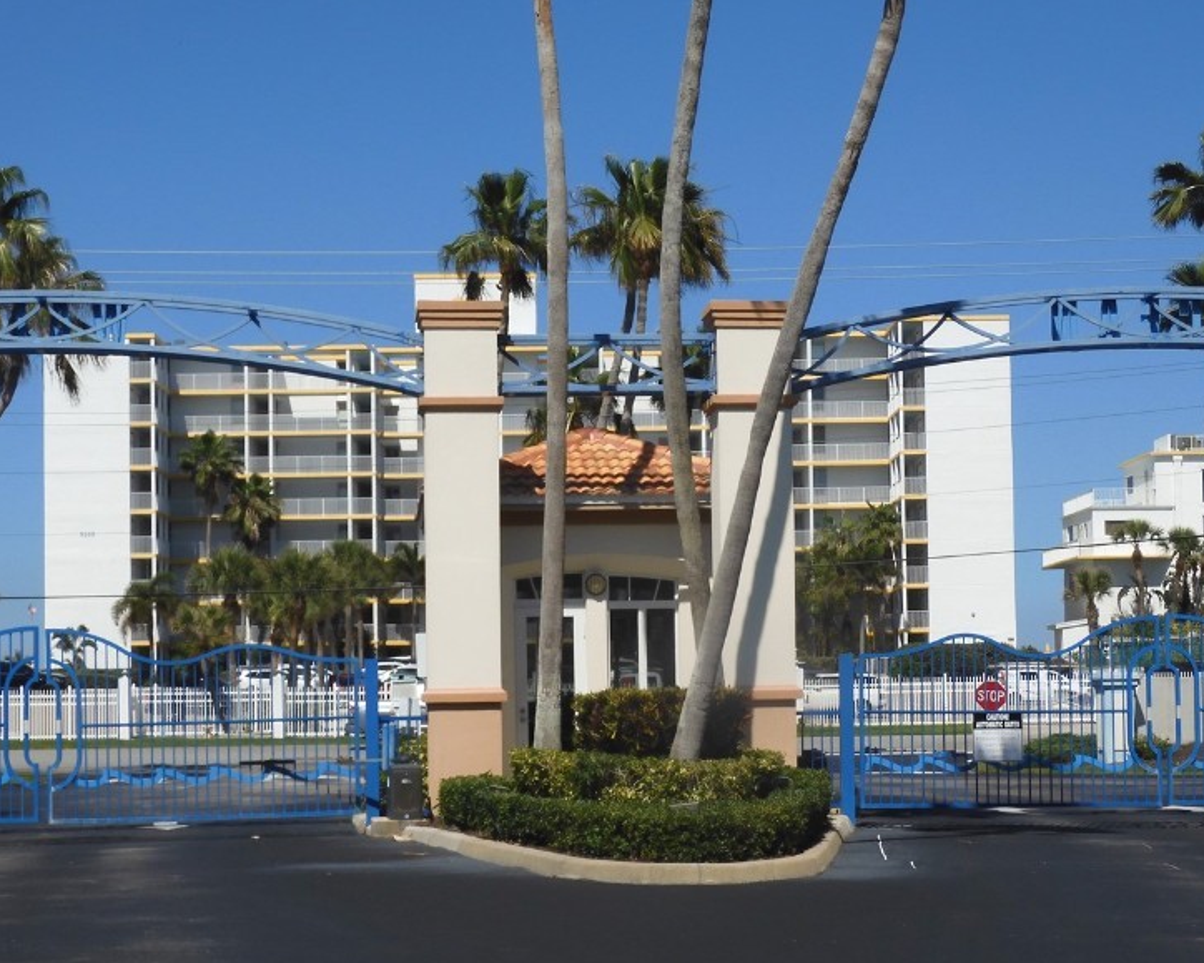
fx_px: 2458
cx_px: 584
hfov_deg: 27.5
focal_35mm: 69
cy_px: 580
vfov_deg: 22.1
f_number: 4
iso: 100
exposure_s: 1/1600
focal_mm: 8.9
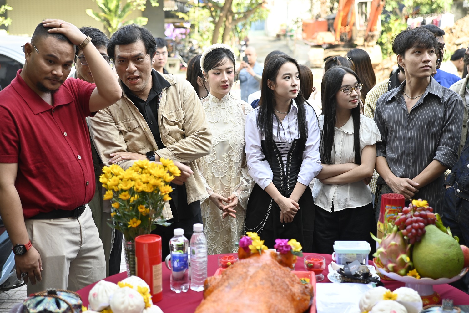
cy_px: 156
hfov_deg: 33.4
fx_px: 782
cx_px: 234
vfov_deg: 22.6
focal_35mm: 60
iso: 100
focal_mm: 40
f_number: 2.5
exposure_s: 1/200
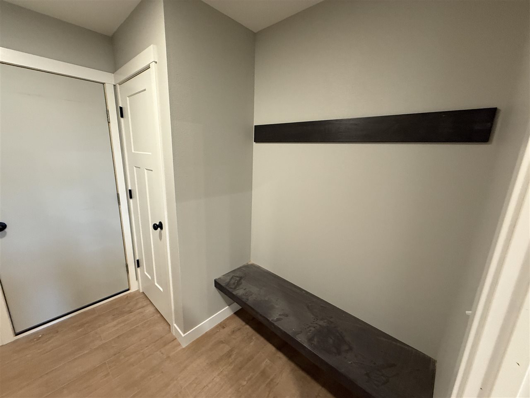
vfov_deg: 85.7
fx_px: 214
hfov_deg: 102.1
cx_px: 265
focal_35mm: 14
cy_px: 199
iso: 320
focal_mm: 2.22
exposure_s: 1/60
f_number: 2.2
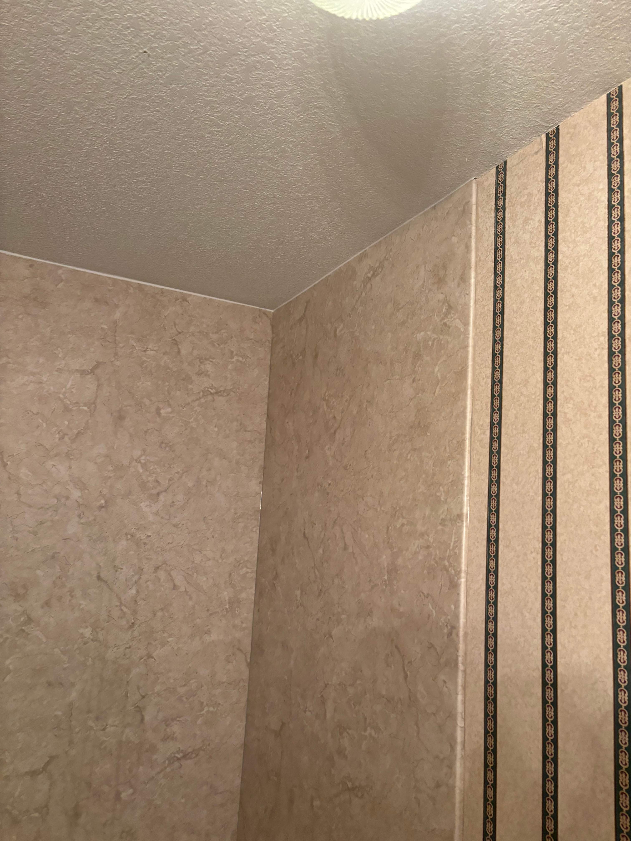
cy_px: 420
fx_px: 632
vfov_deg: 67.3
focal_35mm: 26
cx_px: 316
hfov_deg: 53.1
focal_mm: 5.96
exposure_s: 1/60
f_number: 1.6
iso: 320
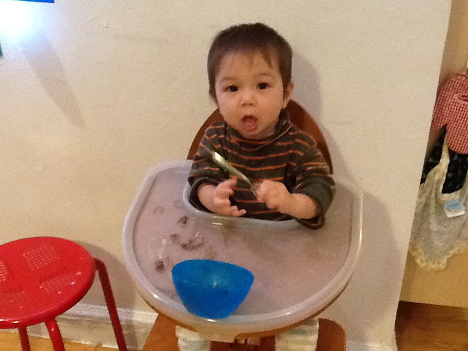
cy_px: 176
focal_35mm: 44
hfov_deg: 42.9
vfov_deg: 32.9
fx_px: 595
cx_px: 234
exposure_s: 1/24
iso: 320
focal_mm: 2.03
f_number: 2.4
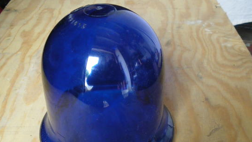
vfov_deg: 25.2
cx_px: 108
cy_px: 103
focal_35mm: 47
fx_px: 314
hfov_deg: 43.6
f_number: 3.5
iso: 320
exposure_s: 1/50
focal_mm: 6.3
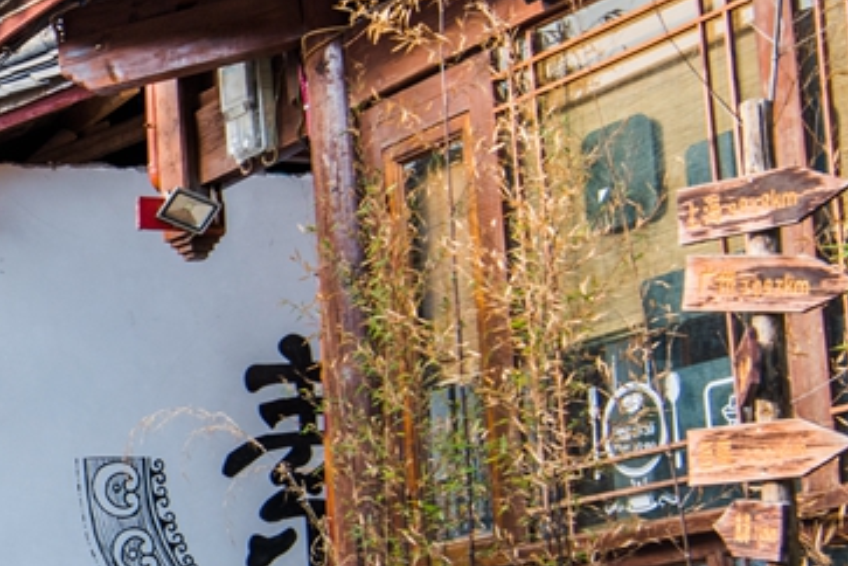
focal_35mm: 119
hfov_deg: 15.9
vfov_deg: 11.5
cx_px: -409
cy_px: 460
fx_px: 2803
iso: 200
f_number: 8
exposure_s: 1/100
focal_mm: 40
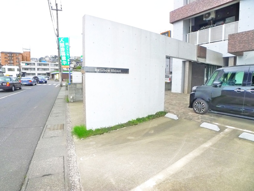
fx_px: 176
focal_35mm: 24
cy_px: 96
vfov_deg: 56.8
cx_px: 127
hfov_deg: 71.6
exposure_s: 1/500
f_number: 4
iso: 400
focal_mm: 5.1
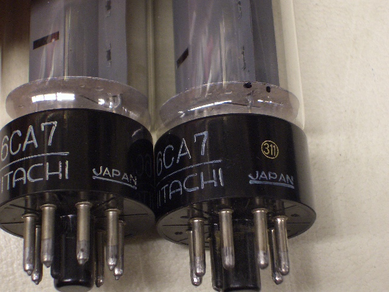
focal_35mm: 88
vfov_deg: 16.8
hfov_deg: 22.3
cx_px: 194
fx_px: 989
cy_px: 146
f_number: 4.4
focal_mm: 14.6
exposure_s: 1/8
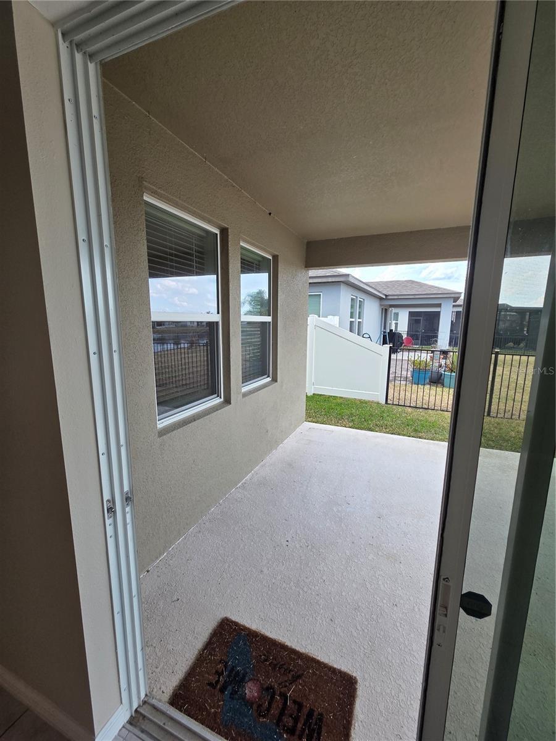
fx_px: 278
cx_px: 278
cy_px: 370
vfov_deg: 106.2
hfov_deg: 89.9
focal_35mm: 13
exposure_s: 1/274
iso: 50
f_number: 2.2
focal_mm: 2.2
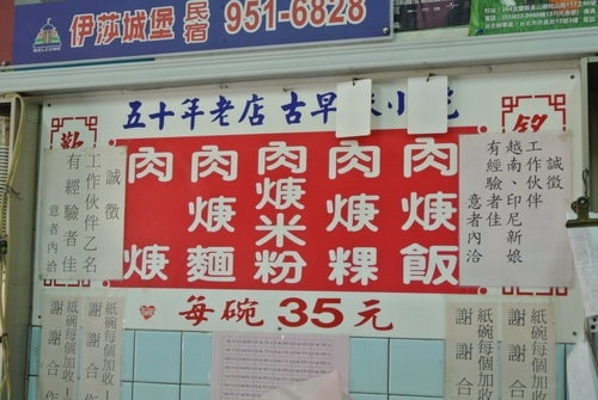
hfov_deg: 36.8
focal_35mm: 54
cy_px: 200
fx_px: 898
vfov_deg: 25.1
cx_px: 299
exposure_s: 1/50
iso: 800
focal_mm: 20.3
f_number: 5
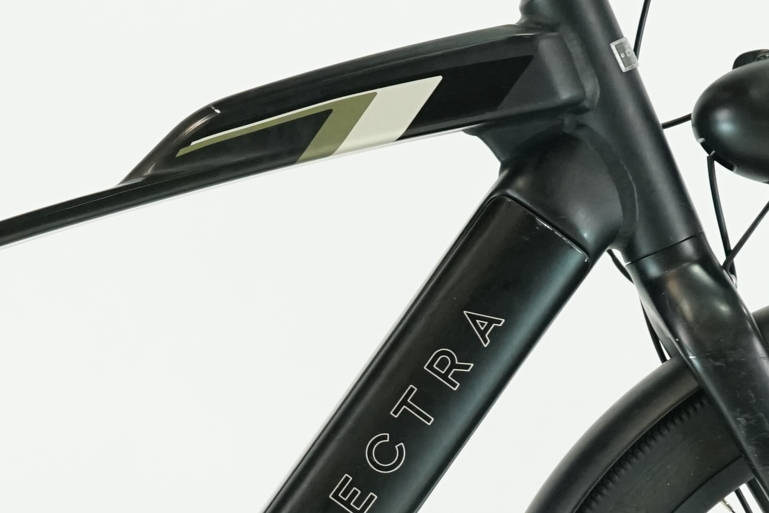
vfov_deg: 5.9
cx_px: 95
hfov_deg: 8.9
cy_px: 440
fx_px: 4934
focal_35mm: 231
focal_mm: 64
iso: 2500
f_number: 6.3
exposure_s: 1/200
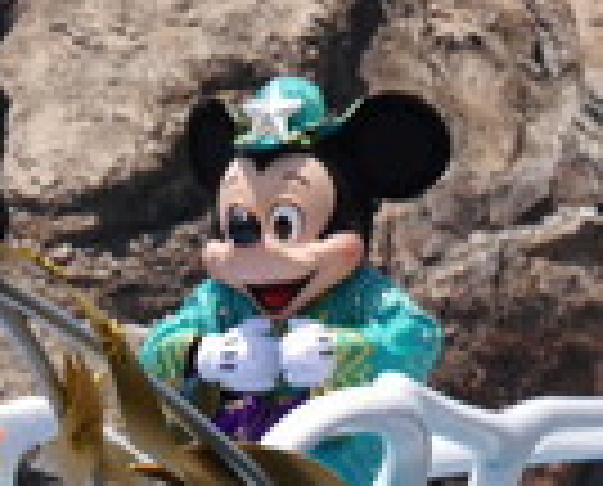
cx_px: -616
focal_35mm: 1097
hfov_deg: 1.8
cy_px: 1062
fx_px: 19635
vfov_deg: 1.4
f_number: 6.3
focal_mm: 118
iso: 160
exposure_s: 1/500
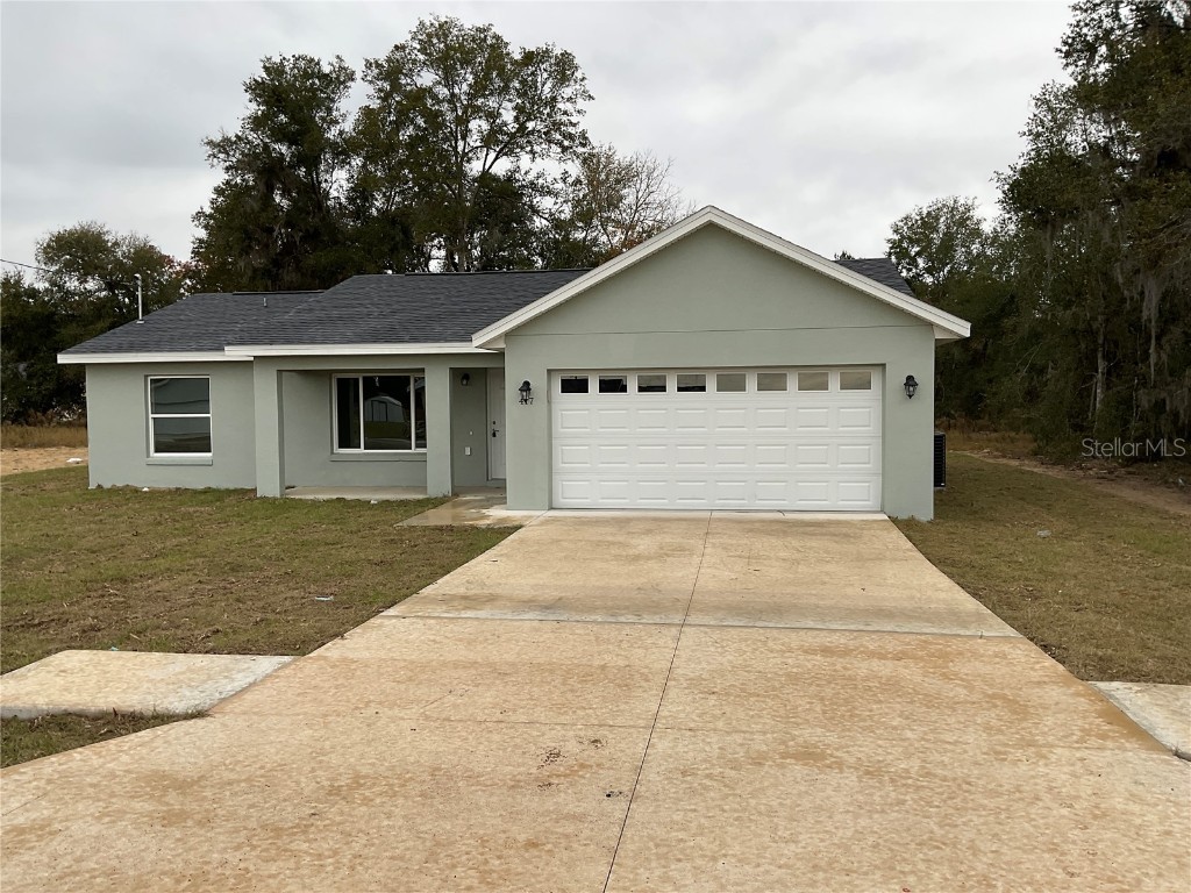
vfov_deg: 48.2
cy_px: 446
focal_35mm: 29
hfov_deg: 61.7
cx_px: 596
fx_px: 998
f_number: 1.8
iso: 16
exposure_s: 1/265
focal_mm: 3
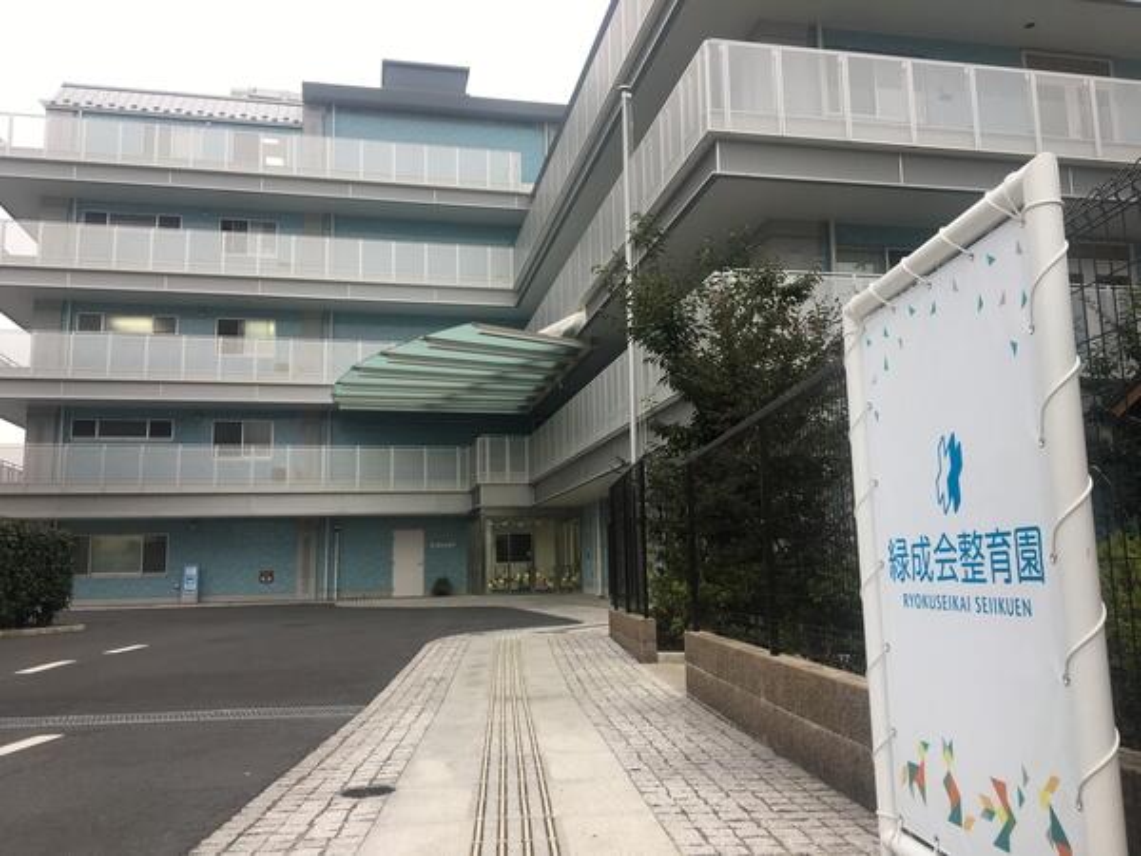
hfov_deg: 61.7
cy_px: 428
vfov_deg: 48.2
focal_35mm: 29
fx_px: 956
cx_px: 570
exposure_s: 1/123
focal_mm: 4.15
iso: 25
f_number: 2.2
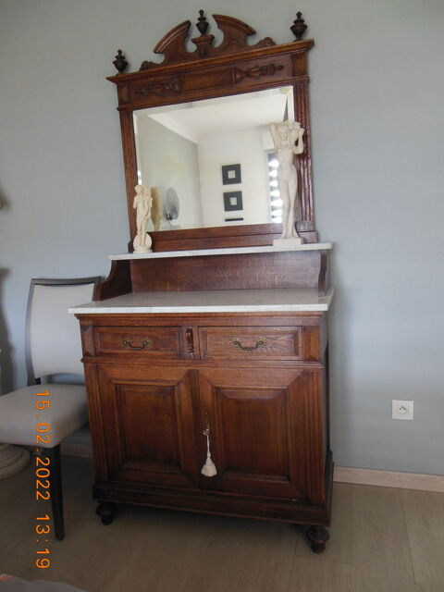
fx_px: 428
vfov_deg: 69.4
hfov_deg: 54.9
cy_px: 296
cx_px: 222
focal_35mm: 25
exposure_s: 1/30
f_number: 3.2
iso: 200
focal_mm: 4.5
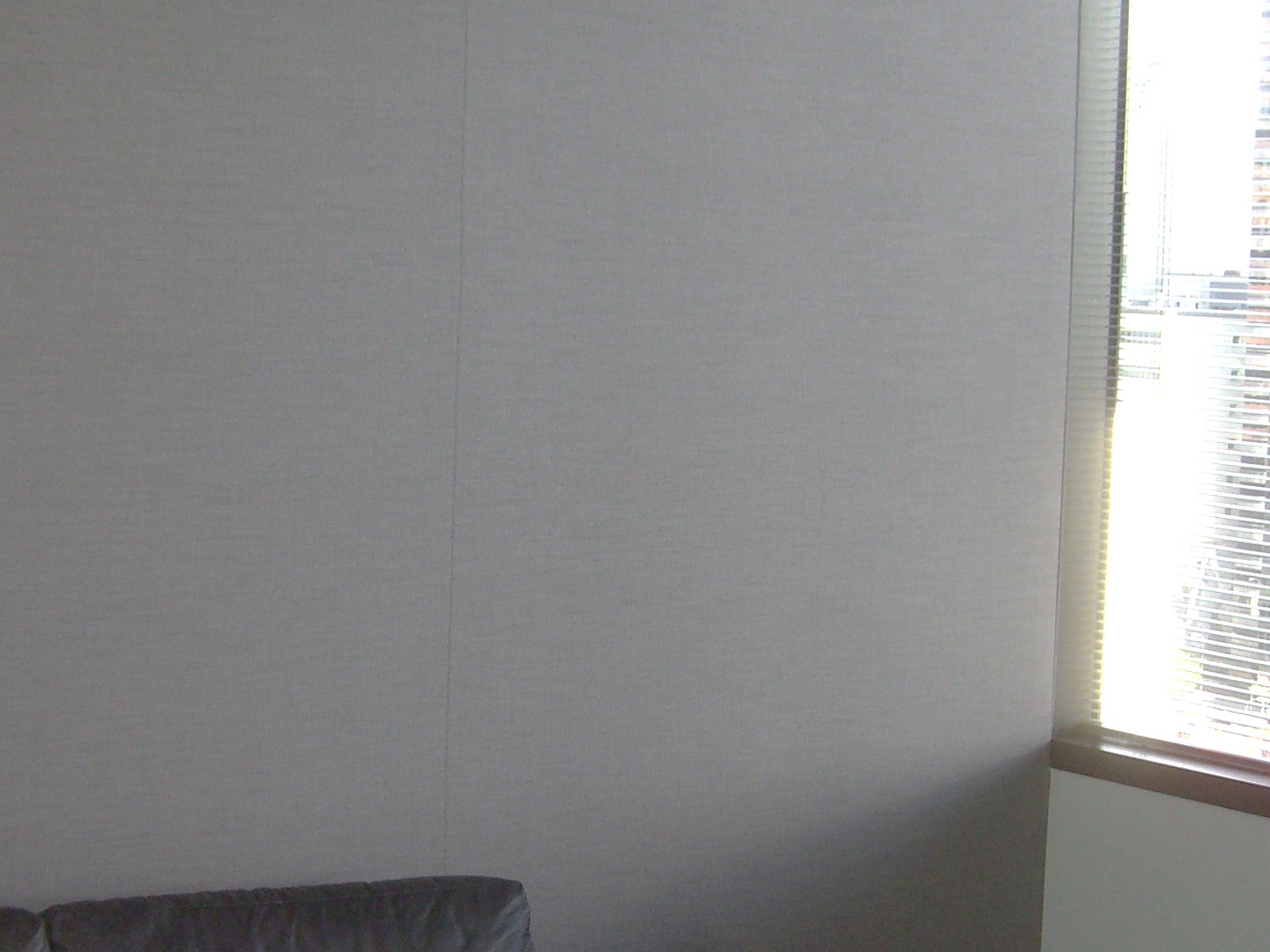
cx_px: 697
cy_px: 631
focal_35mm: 81
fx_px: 2972
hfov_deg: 24.1
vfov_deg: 18.2
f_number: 2.7
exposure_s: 1/60
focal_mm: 6.2
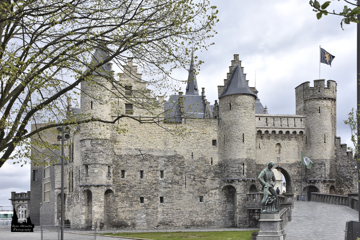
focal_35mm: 42
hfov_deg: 46.4
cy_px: 120
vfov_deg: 31.9
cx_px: 180
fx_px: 420
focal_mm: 28
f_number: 9
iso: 200
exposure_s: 1/320
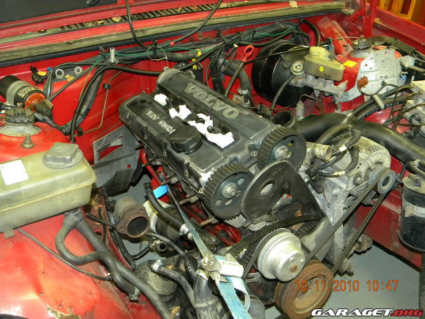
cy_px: 160
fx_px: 442
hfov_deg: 51.4
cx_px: 212
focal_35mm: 36
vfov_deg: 39.7
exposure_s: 1/30
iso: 400
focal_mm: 6.4
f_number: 3.7
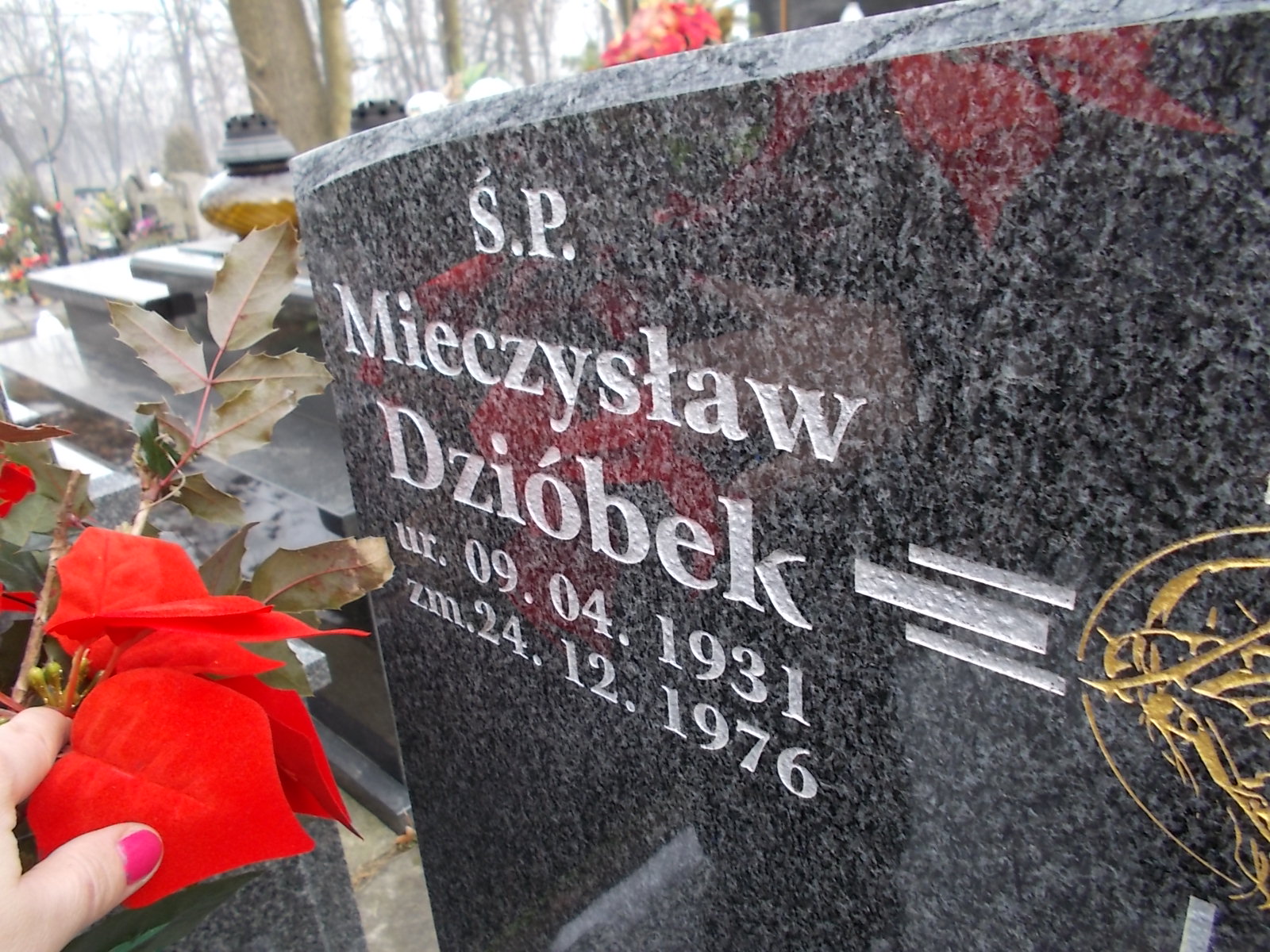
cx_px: 635
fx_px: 954
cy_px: 476
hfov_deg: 67.3
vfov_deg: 53.1
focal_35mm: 26
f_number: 3.2
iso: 80
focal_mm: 4.6
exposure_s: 1/60
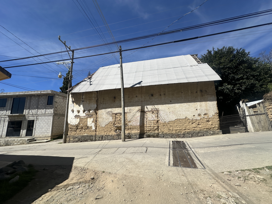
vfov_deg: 85.7
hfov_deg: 102.1
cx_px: 136
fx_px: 110
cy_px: 102
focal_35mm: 14
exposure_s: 1/3040
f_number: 2.2
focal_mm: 2.22
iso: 50
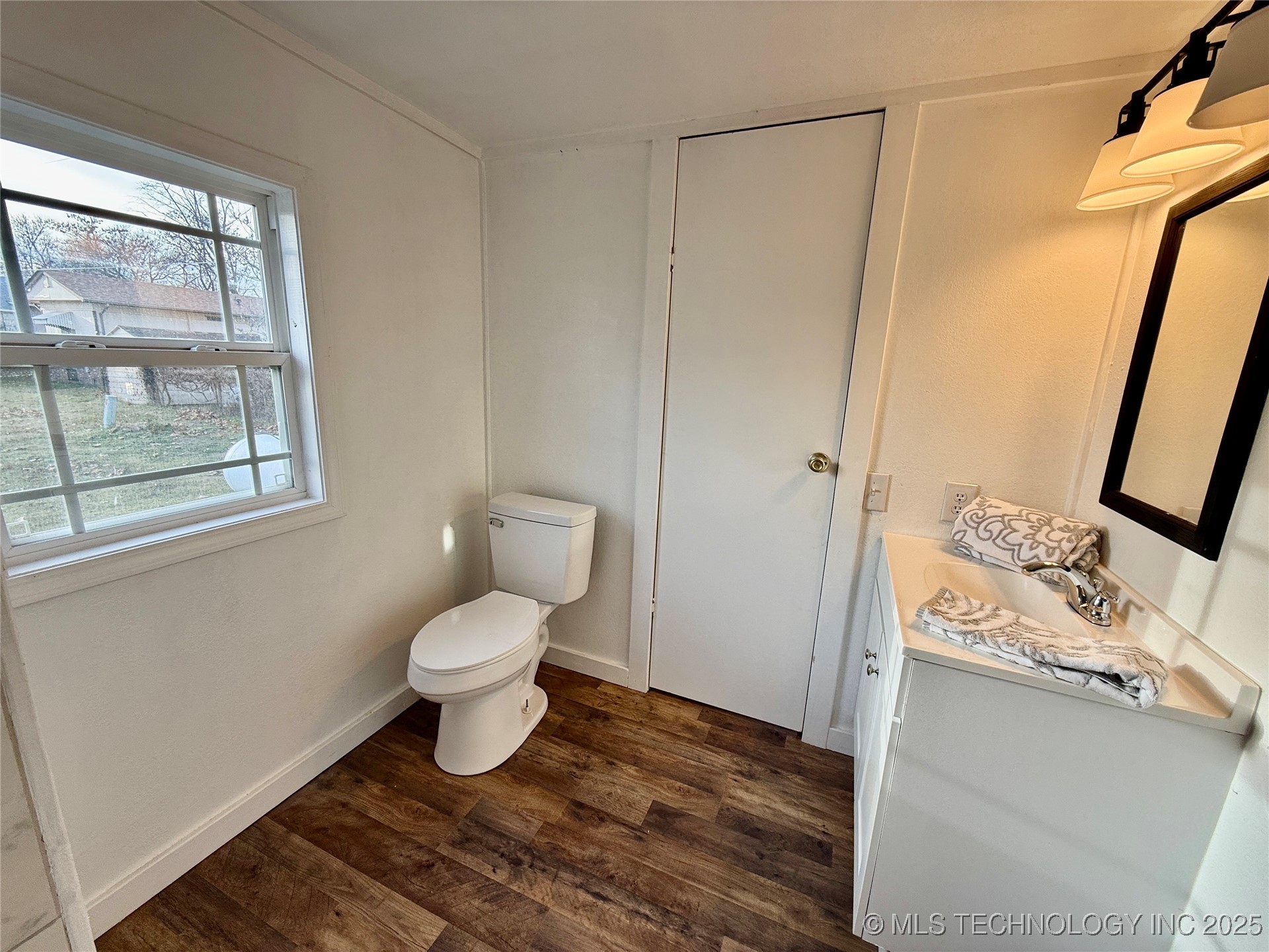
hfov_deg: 102.1
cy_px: 476
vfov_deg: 85.7
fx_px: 513
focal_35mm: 14
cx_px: 634
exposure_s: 1/99
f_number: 2.2
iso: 50
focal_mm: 2.22
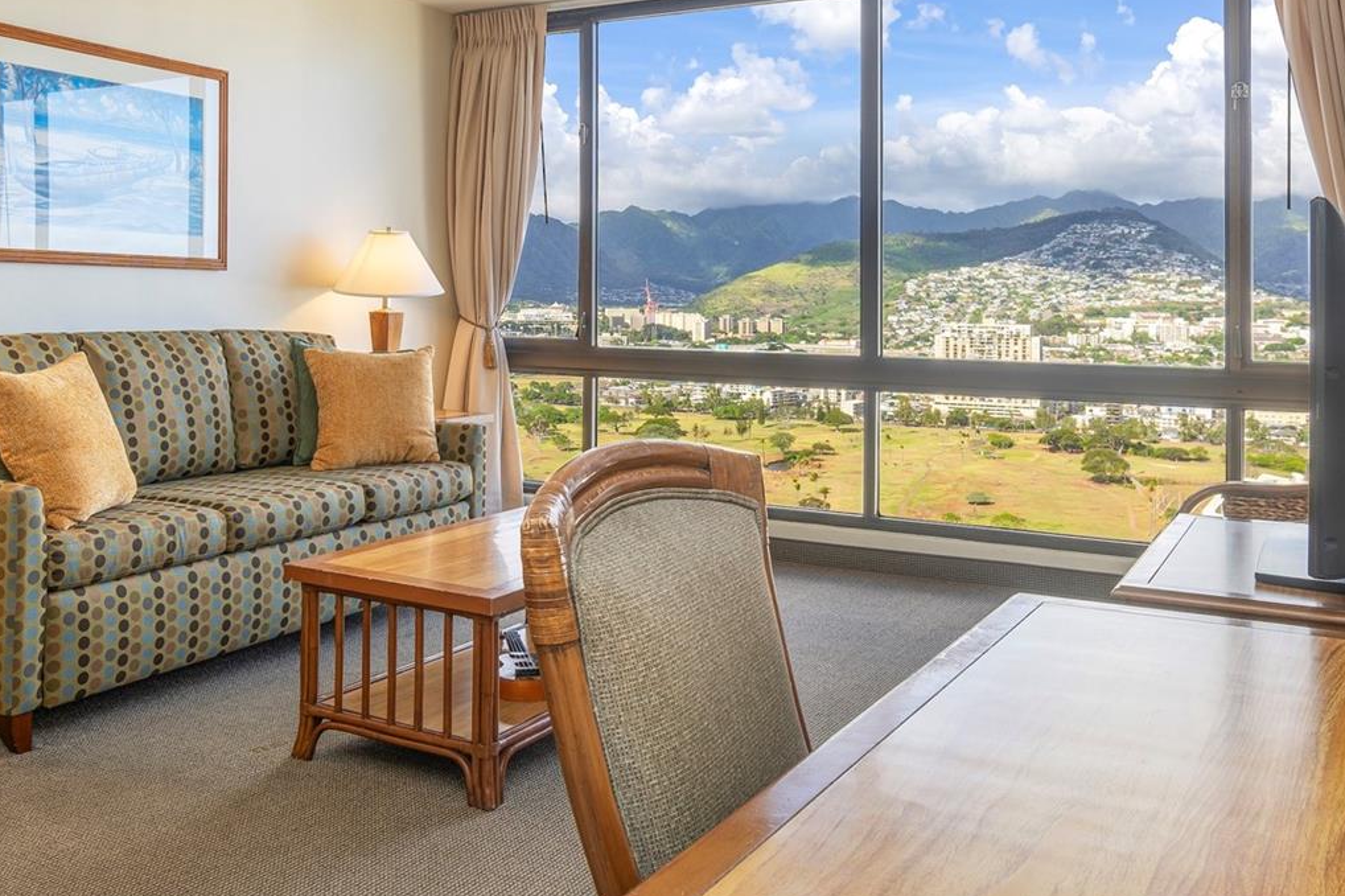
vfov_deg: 39.5
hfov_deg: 57.1
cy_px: 308
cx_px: 587
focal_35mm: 33
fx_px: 1232
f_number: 8
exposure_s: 1/25
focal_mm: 14
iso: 100
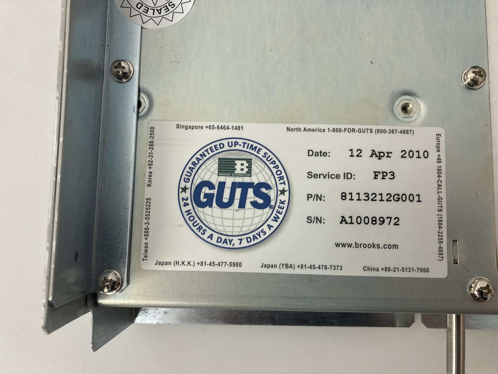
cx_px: 249
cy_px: 187
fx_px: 403
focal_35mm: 28
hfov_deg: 63.4
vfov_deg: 49.7
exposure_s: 1/50
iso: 160
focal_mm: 3.99
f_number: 1.8
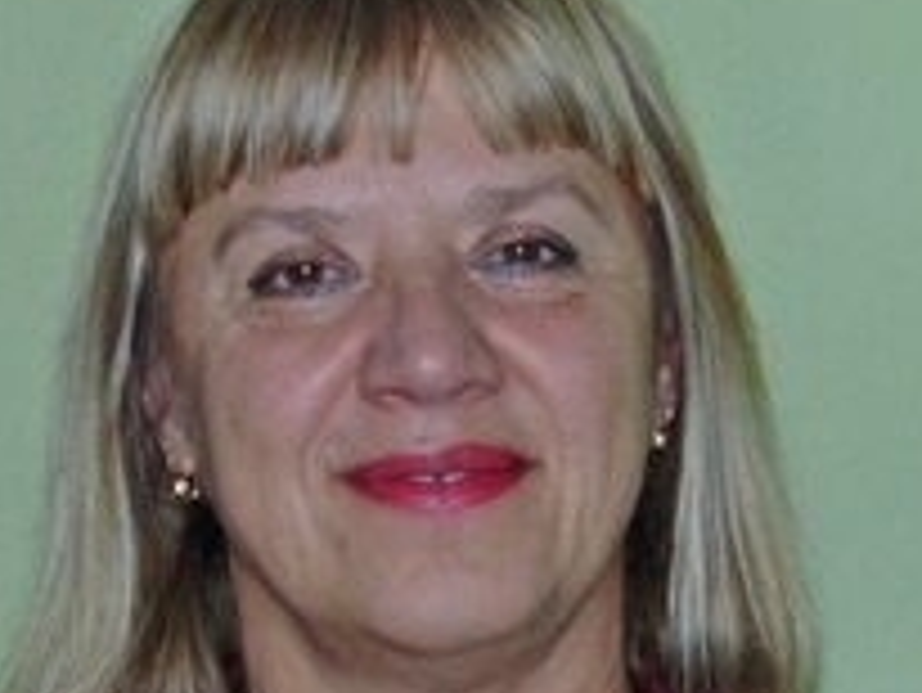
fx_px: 4158
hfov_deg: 12.7
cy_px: 868
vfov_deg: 9.4
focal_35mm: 156
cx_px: 463
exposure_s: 1/60
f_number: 3.5
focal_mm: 9
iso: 200
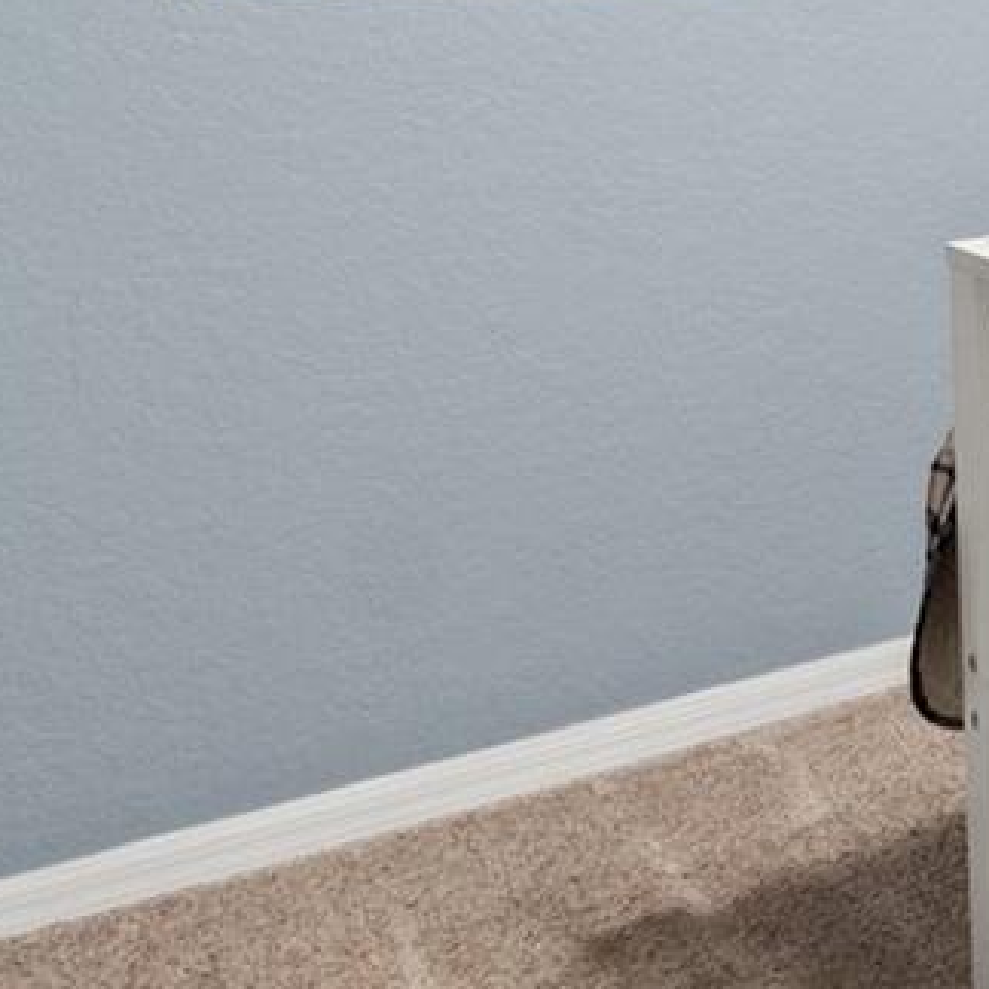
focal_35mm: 63
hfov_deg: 16.3
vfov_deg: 24.9
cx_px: 2225
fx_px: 2036
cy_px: -168
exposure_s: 1/5
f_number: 7.1
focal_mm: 10
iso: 400
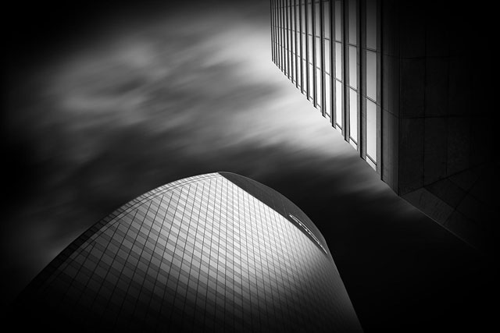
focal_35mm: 50
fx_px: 695
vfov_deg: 27.0
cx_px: 250
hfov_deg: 39.6
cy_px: 166
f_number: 10
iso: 200
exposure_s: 1/500
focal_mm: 50
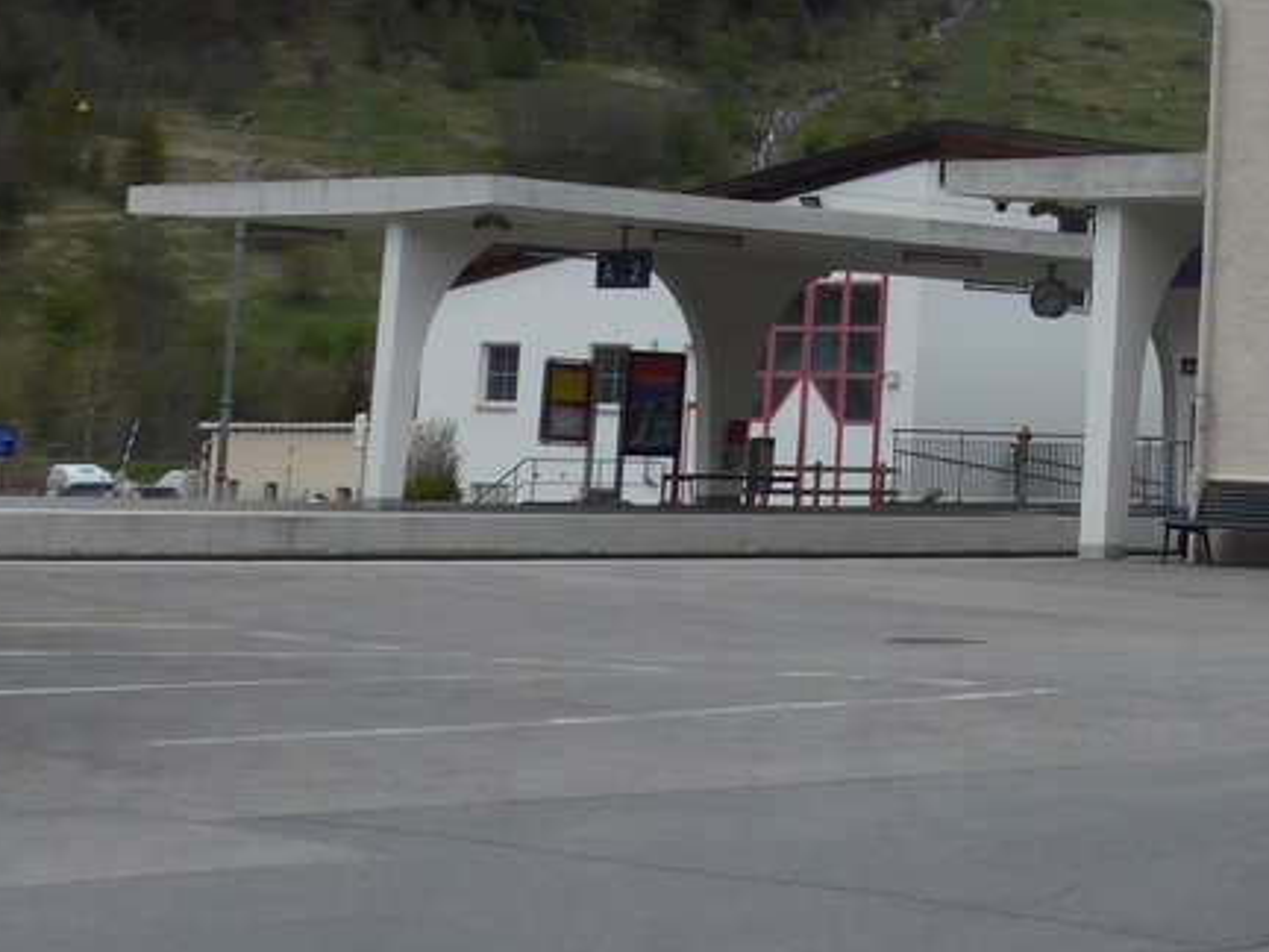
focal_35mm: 100
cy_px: -188
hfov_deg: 18.4
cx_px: 1622
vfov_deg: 14.3
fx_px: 3666
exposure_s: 1/2000
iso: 80
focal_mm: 7.5
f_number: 3.2
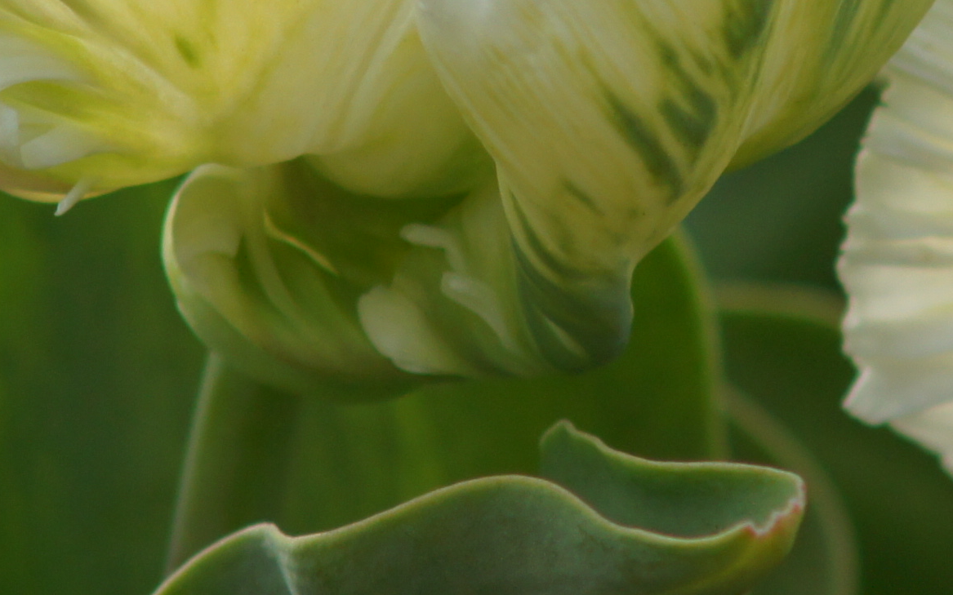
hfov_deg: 1.7
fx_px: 32798
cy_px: -12
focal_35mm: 1263
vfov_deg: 1.0
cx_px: 551
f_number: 5.6
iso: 200
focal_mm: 210
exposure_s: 1/500
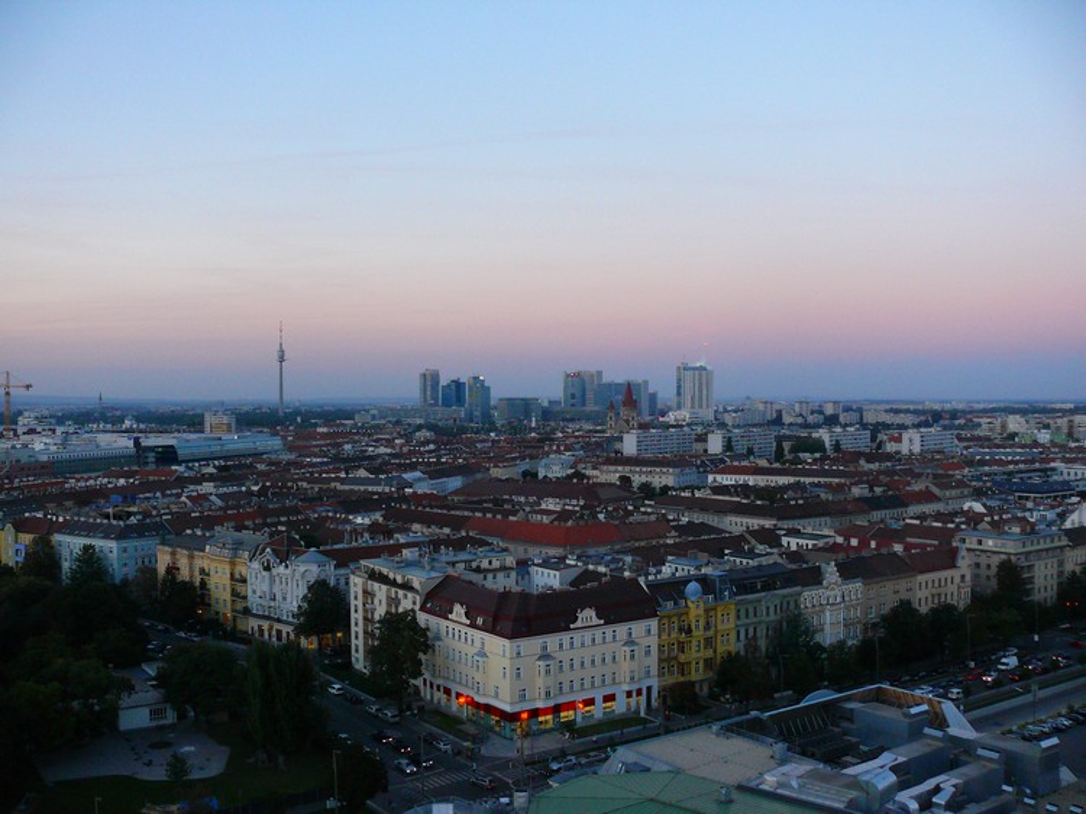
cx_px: 543
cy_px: 407
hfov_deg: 52.6
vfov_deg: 40.7
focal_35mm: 35
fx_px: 1098
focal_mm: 7.4
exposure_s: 1/125
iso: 320
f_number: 2.8
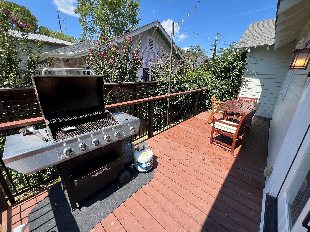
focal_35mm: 13
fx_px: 116
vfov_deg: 89.9
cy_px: 116
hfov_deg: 106.2
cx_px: 155
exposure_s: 1/536
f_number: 1.8
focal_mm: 1.57
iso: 32
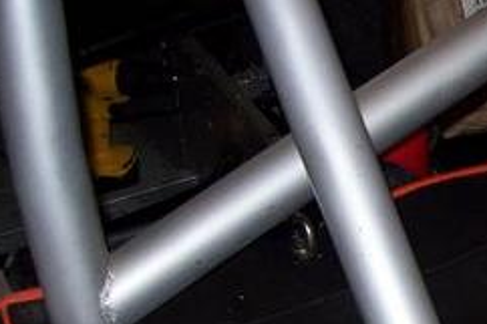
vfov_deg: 13.7
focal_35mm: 99
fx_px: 1338
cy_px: 284
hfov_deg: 19.3
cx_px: 598
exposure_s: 1/64
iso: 80
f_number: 2.7
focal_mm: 6
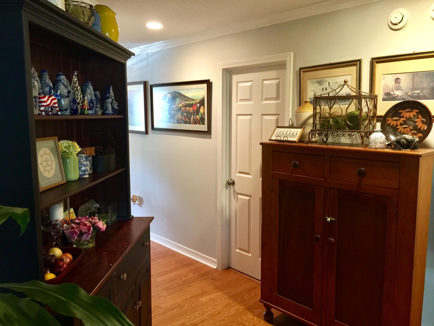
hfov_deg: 61.7
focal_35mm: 29
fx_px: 364
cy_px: 163
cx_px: 217
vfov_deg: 48.2
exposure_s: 1/15
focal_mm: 4.15
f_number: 2.2
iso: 100
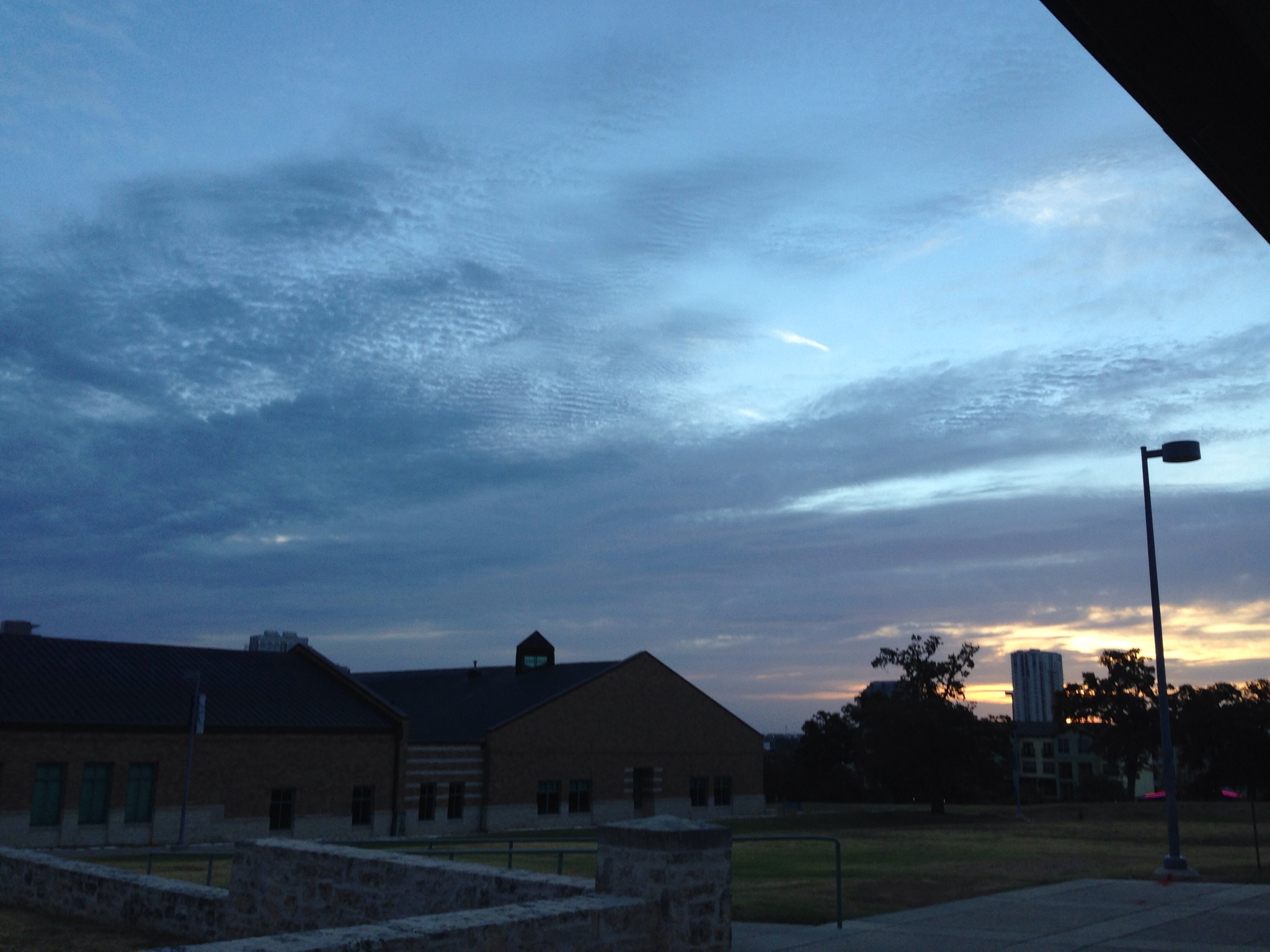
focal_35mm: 33
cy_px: 476
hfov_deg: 55.4
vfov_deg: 42.9
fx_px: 1211
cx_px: 635
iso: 50
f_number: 2.4
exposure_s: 1/136
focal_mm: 4.12
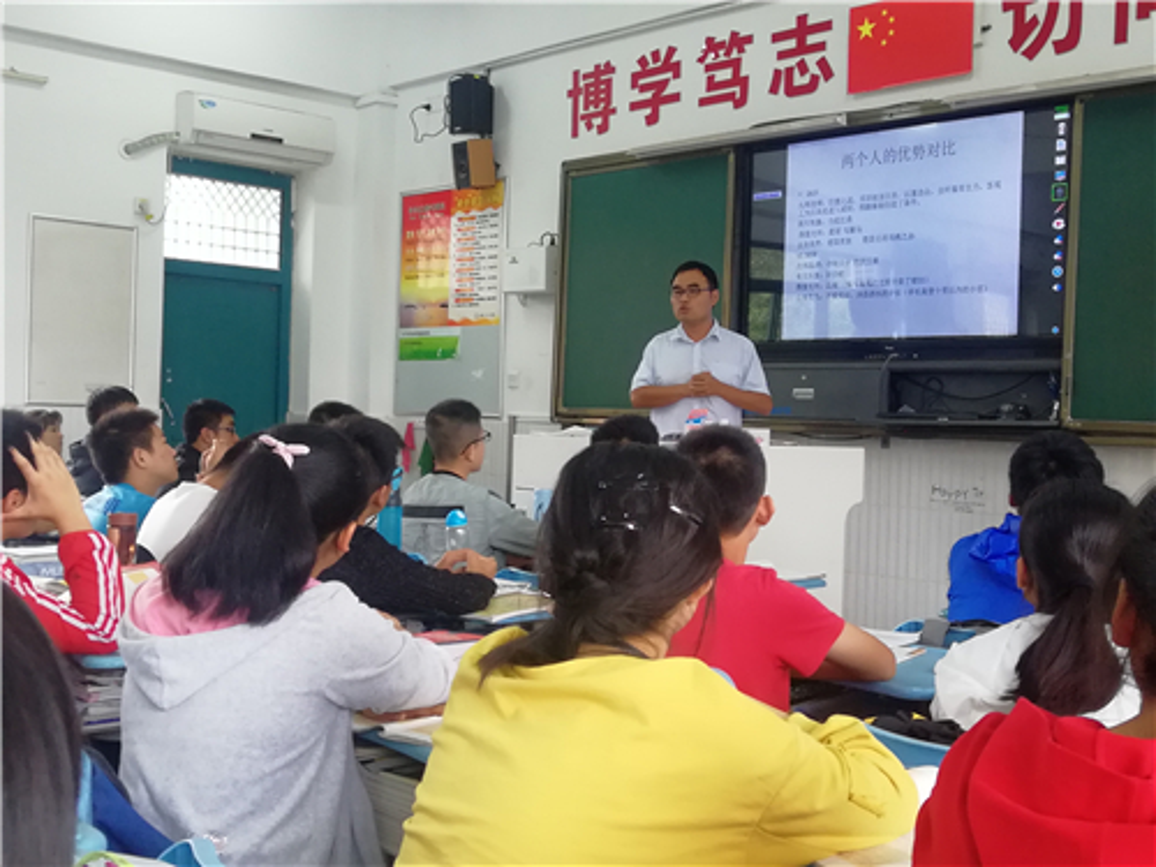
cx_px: 578
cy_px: 434
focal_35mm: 41
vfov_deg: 35.1
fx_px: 1369
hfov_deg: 45.8
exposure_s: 1/33.3
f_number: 1.8
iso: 160
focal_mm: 3.83
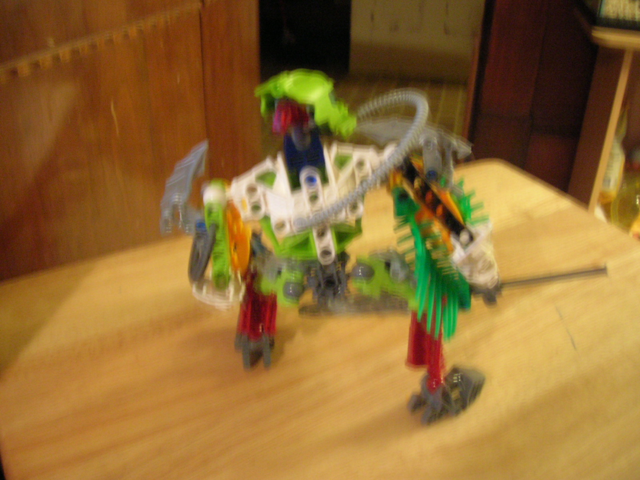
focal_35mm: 34
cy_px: 240
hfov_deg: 54.0
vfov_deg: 41.8
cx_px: 320
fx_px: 629
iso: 200
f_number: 2.9
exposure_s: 1/3
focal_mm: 5.7
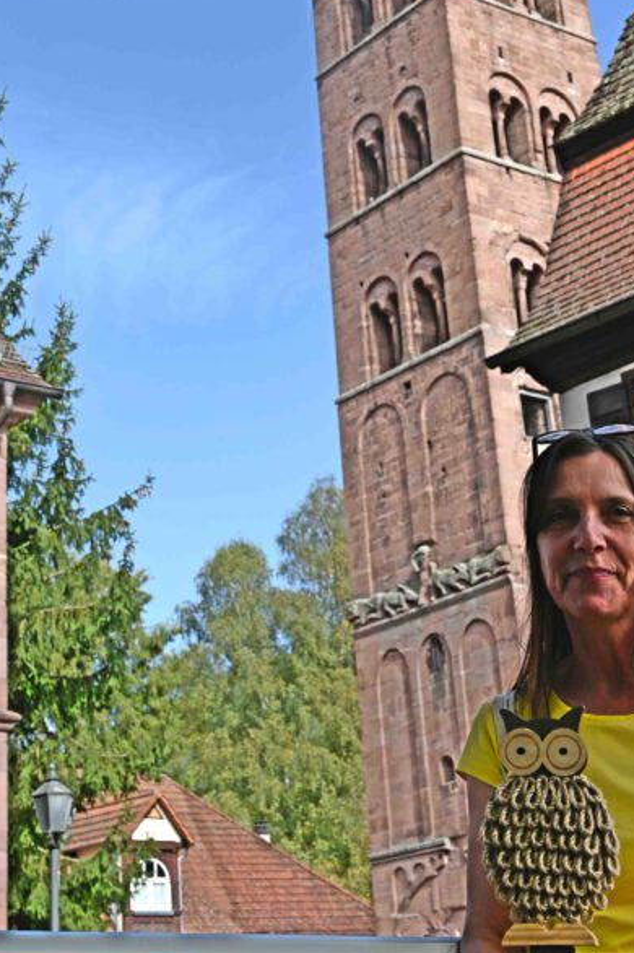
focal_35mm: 67
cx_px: 306
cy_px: 265
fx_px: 1772
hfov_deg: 20.3
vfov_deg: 29.7
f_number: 8
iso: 100
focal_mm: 34
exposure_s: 1/200
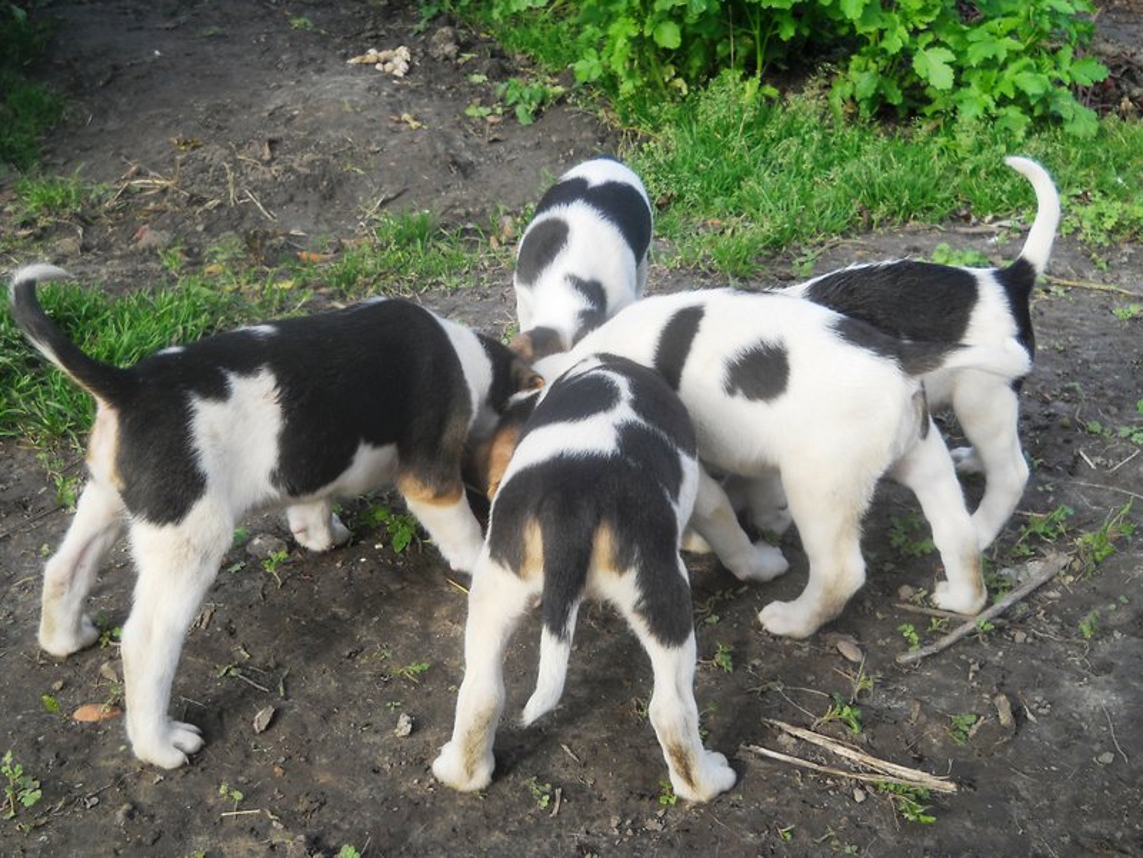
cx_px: 572
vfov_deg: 35.1
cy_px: 429
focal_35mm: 41
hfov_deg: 45.8
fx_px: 1354
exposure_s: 1/320
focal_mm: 6.72
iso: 80
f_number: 3.1
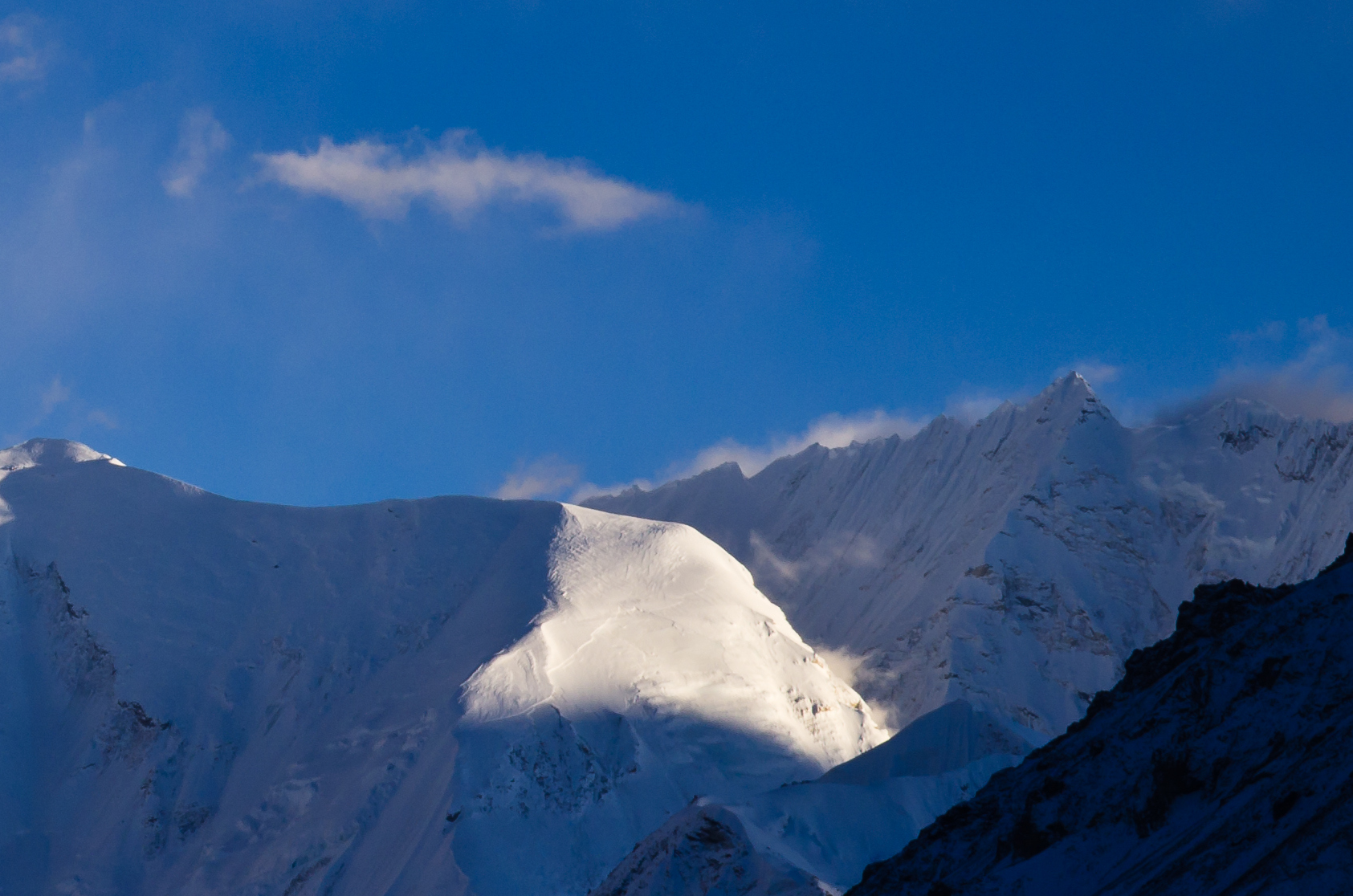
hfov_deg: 6.7
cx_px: -509
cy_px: 280
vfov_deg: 4.5
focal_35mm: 307
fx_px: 11514
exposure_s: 1/125
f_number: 11
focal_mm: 70
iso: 100
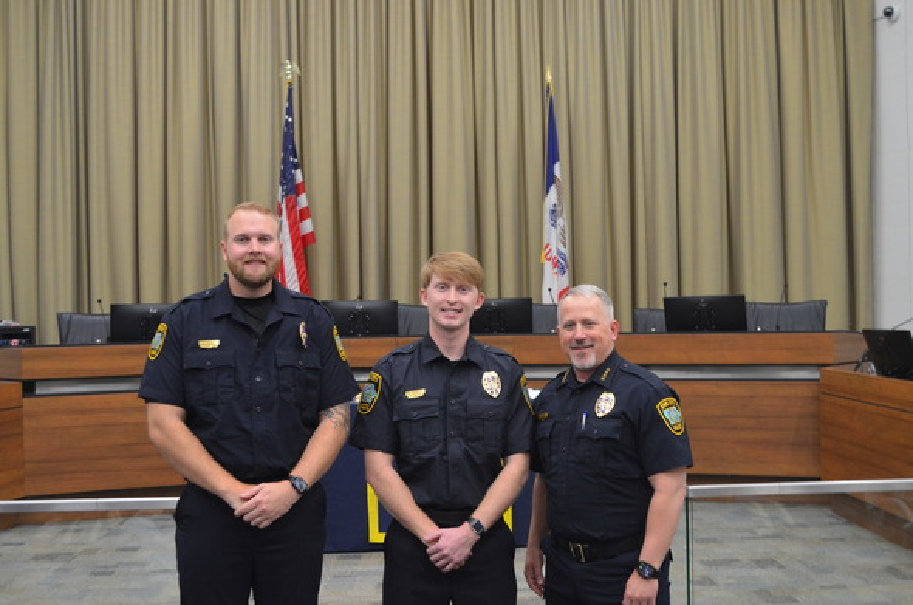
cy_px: 302
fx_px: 1101
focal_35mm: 44
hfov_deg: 45.0
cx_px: 456
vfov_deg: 30.7
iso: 800
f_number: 4.5
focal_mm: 29
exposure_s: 1/30
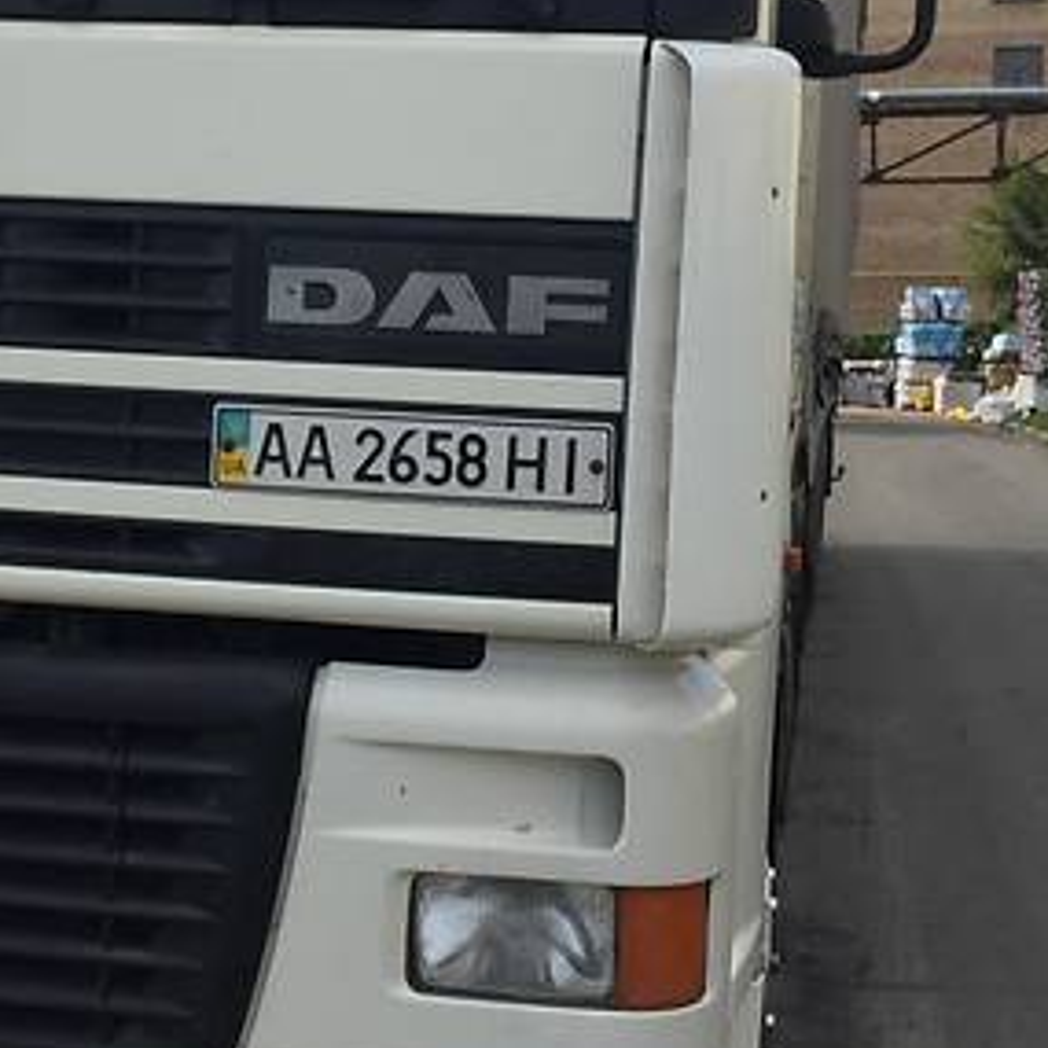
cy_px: 379
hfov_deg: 23.6
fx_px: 2466
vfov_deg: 23.9
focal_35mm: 72
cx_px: 202
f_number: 2.2
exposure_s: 1/1364
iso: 32
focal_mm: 4.2
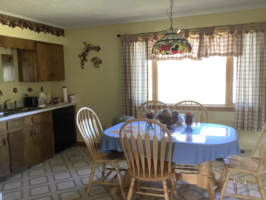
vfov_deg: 45.4
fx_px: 238
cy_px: 100
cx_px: 133
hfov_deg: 58.4
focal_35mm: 31
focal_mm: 3.3
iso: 125
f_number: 2.4
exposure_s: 1/60
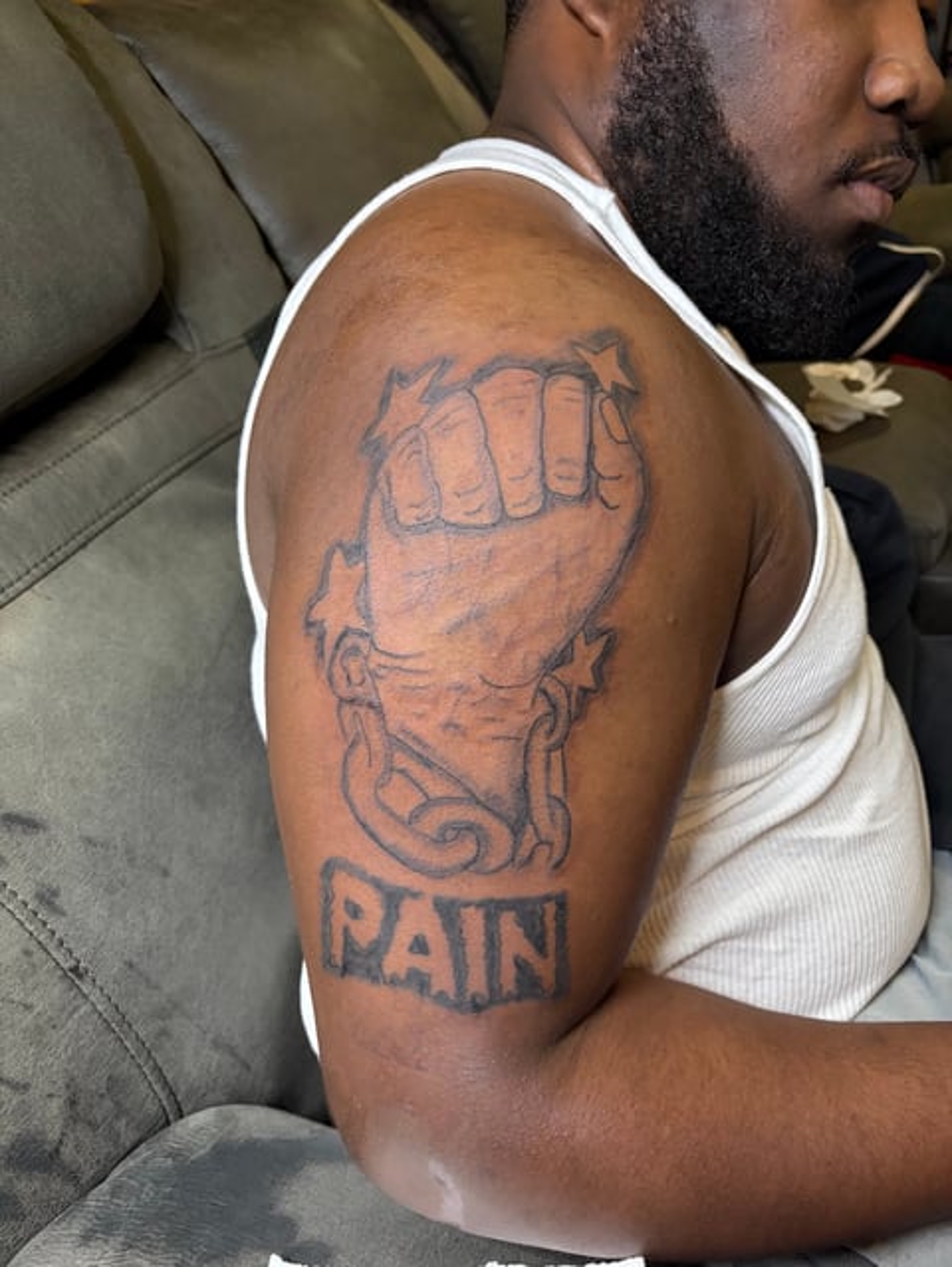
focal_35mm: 26
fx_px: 952
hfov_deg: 53.1
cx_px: 476
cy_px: 634
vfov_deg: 67.3
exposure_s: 1/60
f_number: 1.6
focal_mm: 5.96
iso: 500
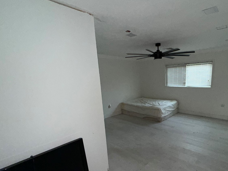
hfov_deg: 80.5
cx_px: 139
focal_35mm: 20
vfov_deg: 65.4
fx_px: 132
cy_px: 103
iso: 200
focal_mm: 2.22
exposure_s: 1/60
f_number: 2.2
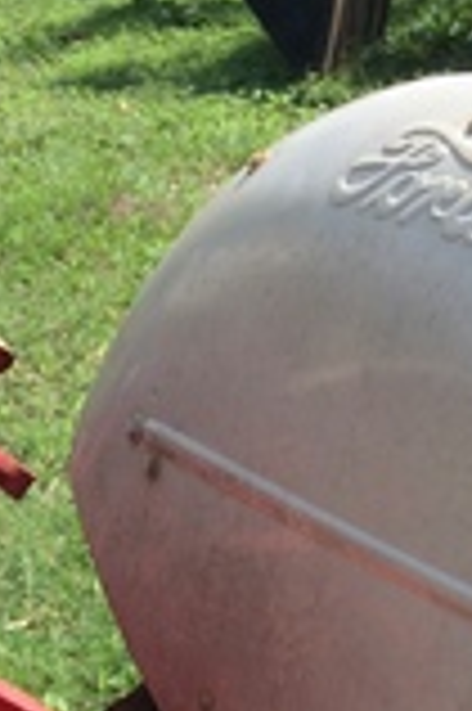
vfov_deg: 16.5
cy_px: 1120
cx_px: -290
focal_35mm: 111
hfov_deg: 11.7
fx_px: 2188
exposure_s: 1/1244
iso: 32
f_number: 2.2
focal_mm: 4.15
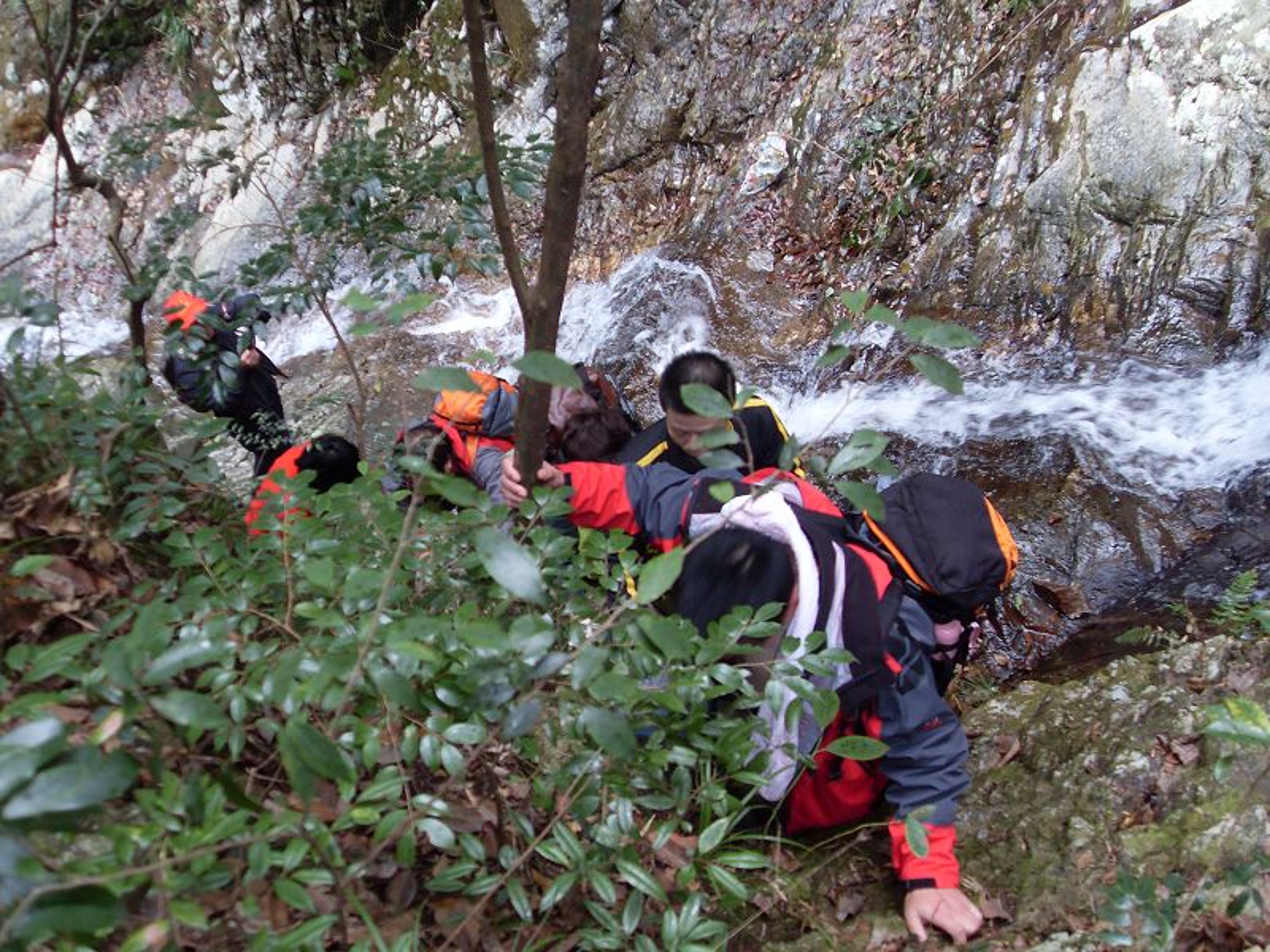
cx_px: 635
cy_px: 476
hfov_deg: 44.8
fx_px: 1541
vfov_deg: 34.3
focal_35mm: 42
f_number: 3.1
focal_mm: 7.1
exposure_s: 1/45
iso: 120
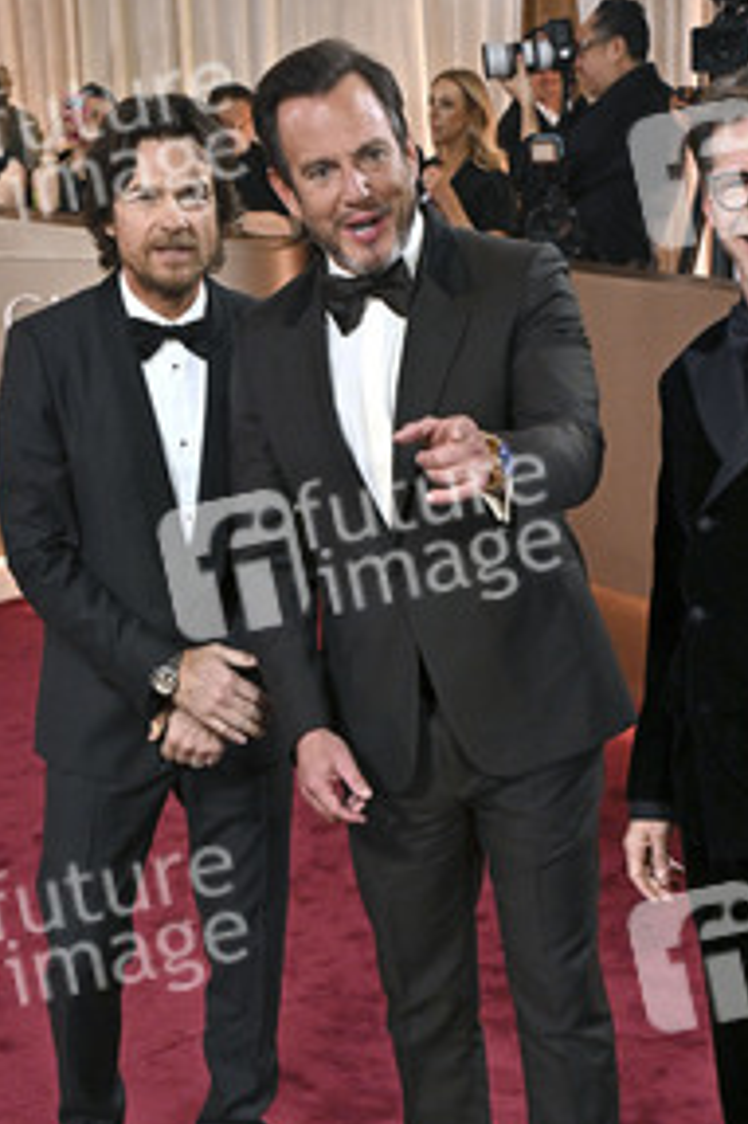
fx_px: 1872
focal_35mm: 60
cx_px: 474
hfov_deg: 22.5
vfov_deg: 33.1
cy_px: 744
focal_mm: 43
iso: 2500
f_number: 5.6
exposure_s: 1/320
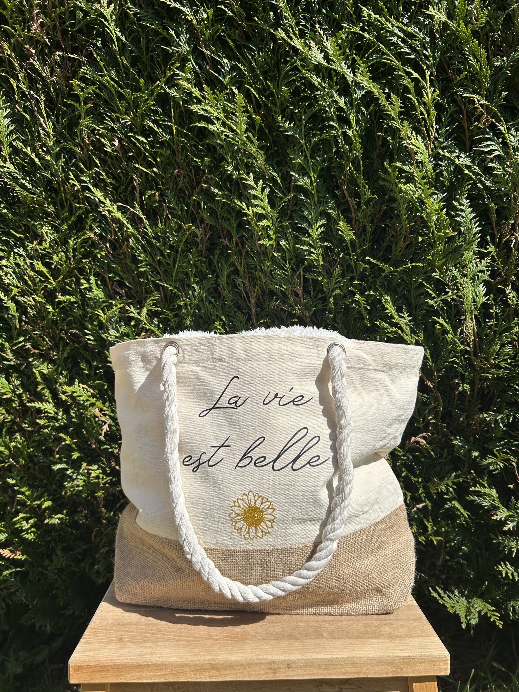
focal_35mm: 26
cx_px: 260
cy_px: 346
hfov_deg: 53.1
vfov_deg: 67.3
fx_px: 520
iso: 50
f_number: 1.5
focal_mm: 5.7
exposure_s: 1/5587
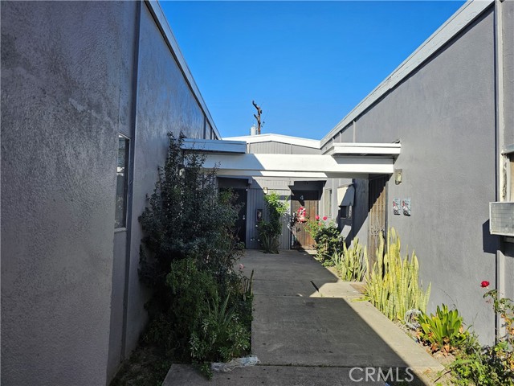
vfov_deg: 58.9
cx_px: 257
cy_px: 193
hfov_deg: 73.9
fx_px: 342
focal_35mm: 23
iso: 32
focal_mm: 6.3
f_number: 1.7
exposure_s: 1/2000
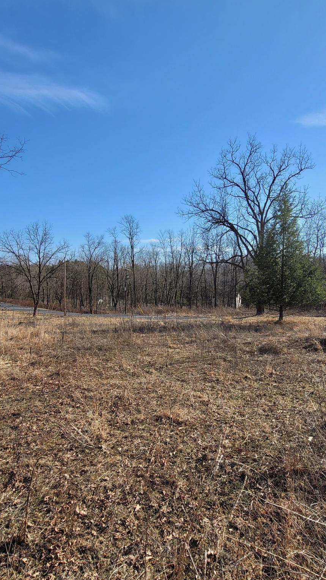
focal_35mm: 19
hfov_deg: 58.3
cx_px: 173
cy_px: 291
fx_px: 292
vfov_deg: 89.6
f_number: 2.2
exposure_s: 1/2000
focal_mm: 2.2
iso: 64
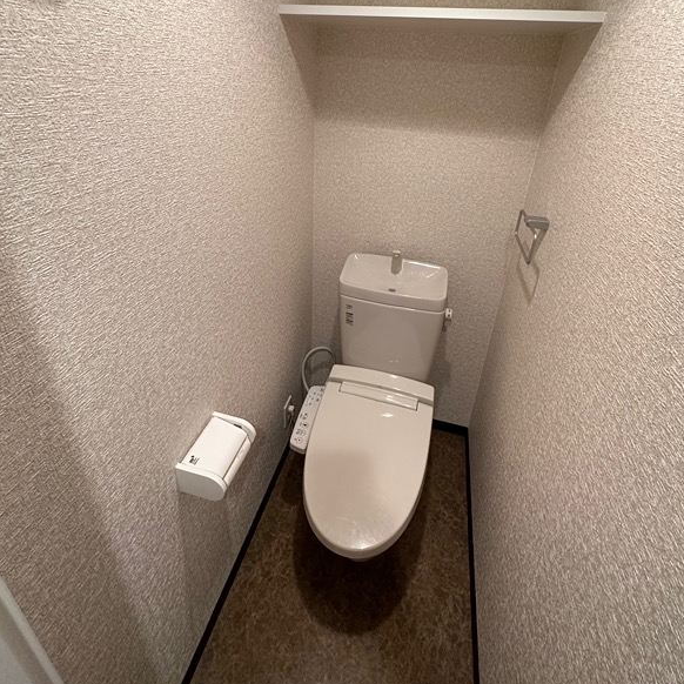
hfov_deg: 84.0
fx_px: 380
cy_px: 230
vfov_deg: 81.3
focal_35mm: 17
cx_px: 350
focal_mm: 2.22
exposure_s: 1/60
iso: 250
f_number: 2.2
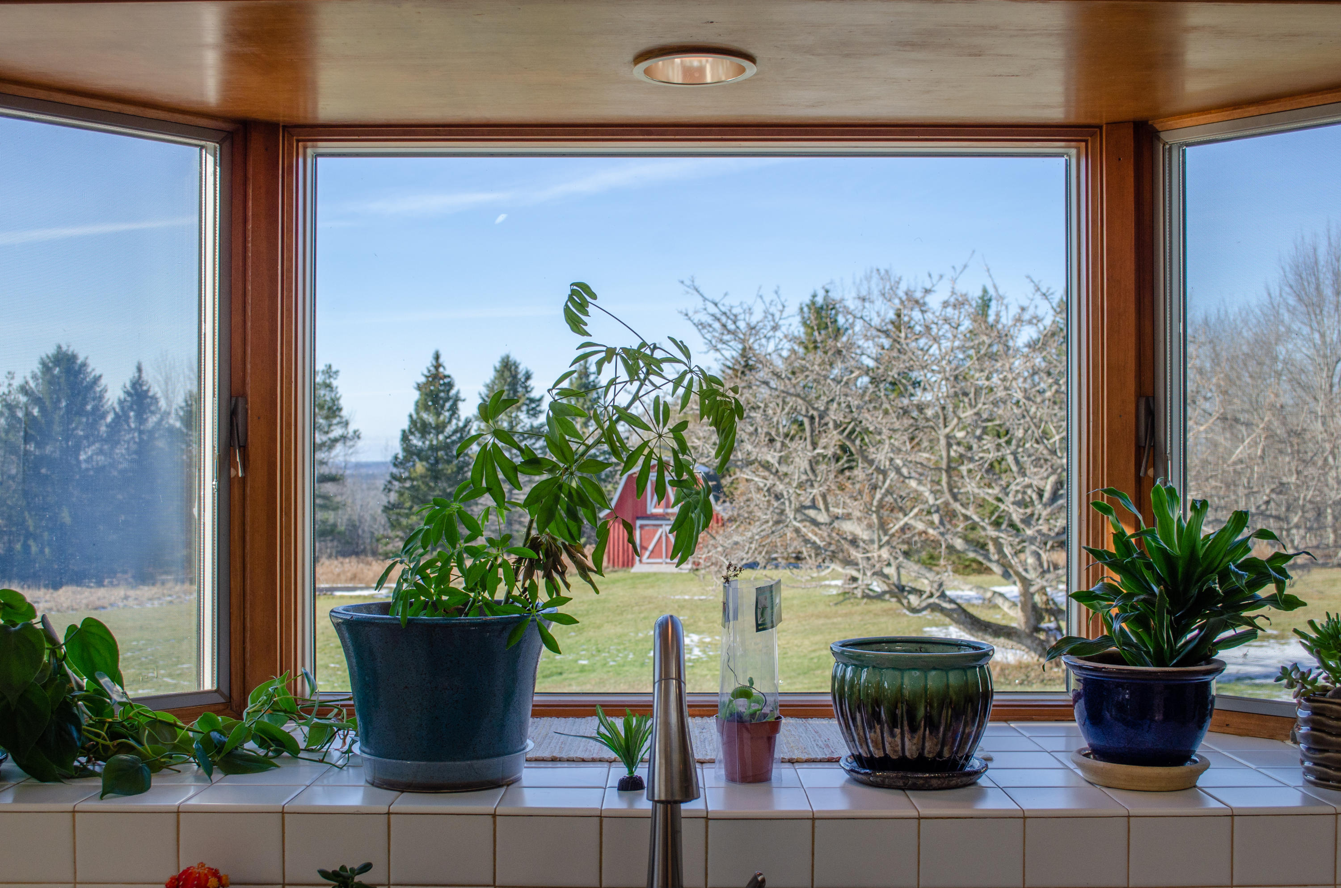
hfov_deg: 49.6
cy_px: 444
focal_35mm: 39
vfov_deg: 34.1
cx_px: 670
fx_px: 1450
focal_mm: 26
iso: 200
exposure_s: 1/200
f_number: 7.1
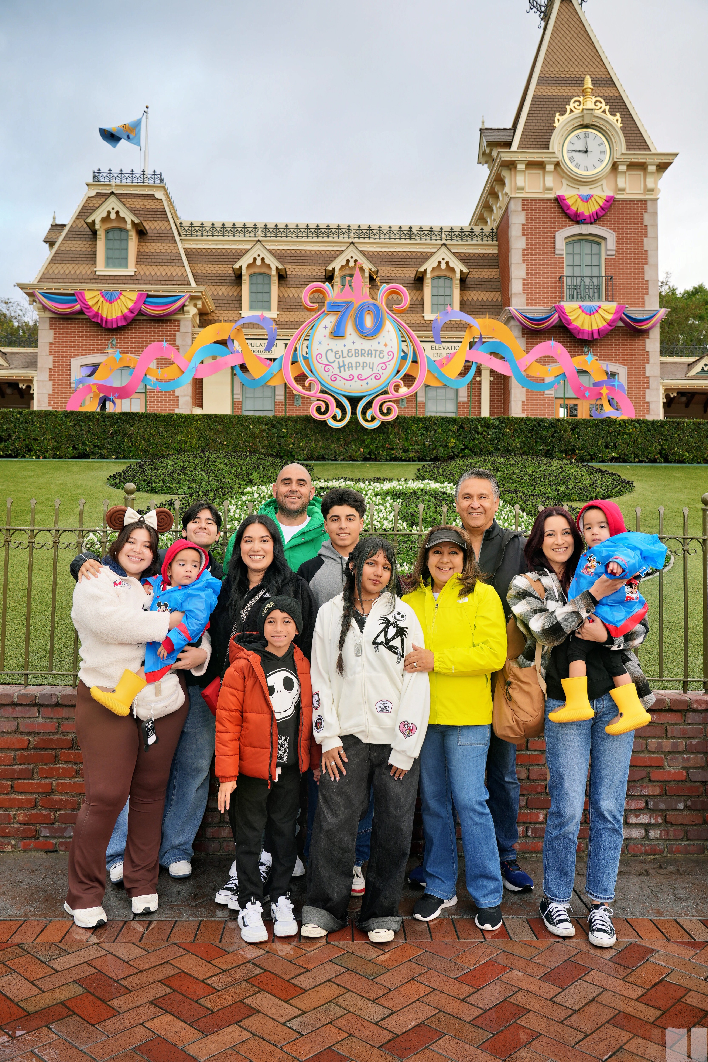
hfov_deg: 45.0
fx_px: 855
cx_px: 354
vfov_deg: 63.7
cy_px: 531
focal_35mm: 29
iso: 100
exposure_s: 1/125
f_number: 5.6
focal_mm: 29
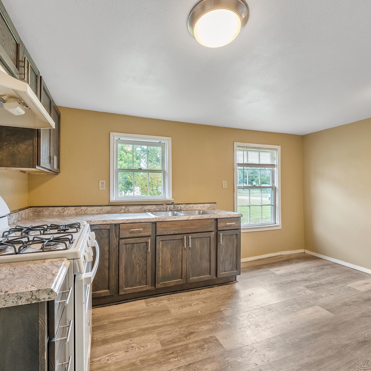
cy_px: 185
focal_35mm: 17
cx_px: 174
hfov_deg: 83.9
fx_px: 206
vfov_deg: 84.0
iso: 800
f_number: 8
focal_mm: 13
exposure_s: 1/15
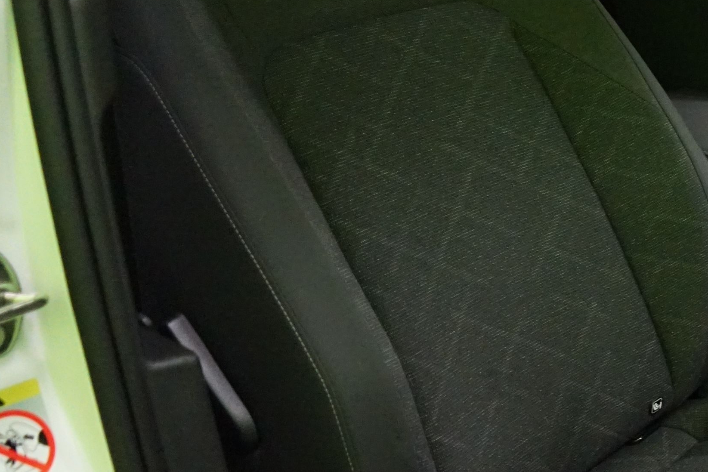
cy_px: 167
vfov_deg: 20.3
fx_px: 1318
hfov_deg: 27.1
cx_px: 811
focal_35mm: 67
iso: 6400
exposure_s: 1/40
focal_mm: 28
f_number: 3.5
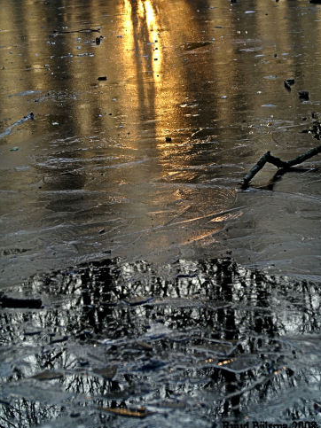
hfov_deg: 10.6
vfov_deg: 14.1
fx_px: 1726
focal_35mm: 140
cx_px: 161
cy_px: 194
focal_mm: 85
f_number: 5
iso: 100
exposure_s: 1/60
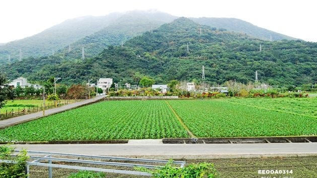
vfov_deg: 44.4
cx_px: 160
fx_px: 219
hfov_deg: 71.9
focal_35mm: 26
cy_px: 87
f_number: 4
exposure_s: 1/80
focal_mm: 8.8
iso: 125
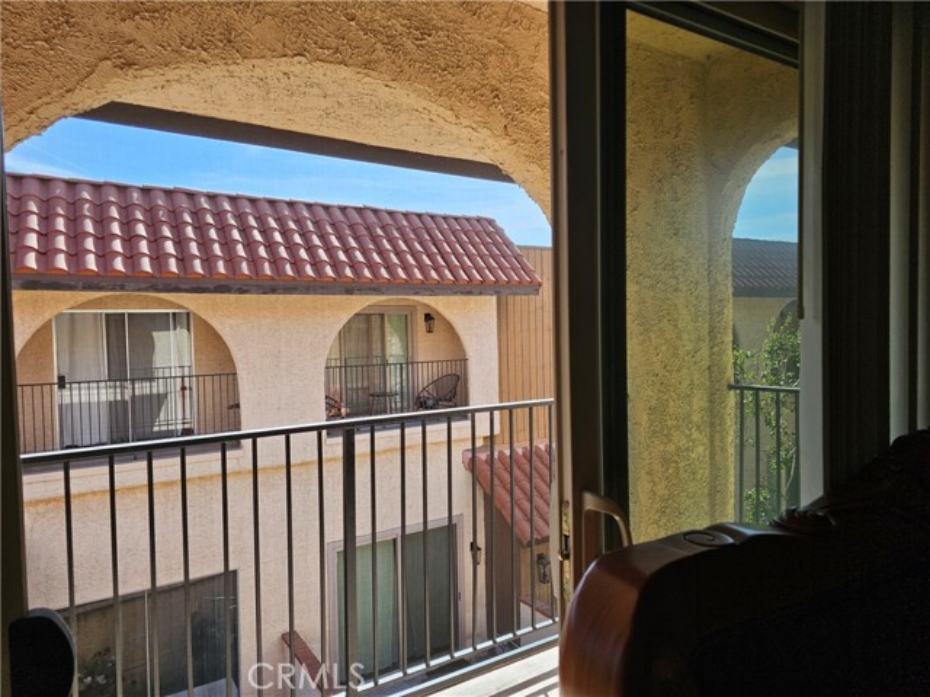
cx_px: 465
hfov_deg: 73.9
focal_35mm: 23
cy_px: 348
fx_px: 618
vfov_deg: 58.9
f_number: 1.7
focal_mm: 6.3
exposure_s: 1/180
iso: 12
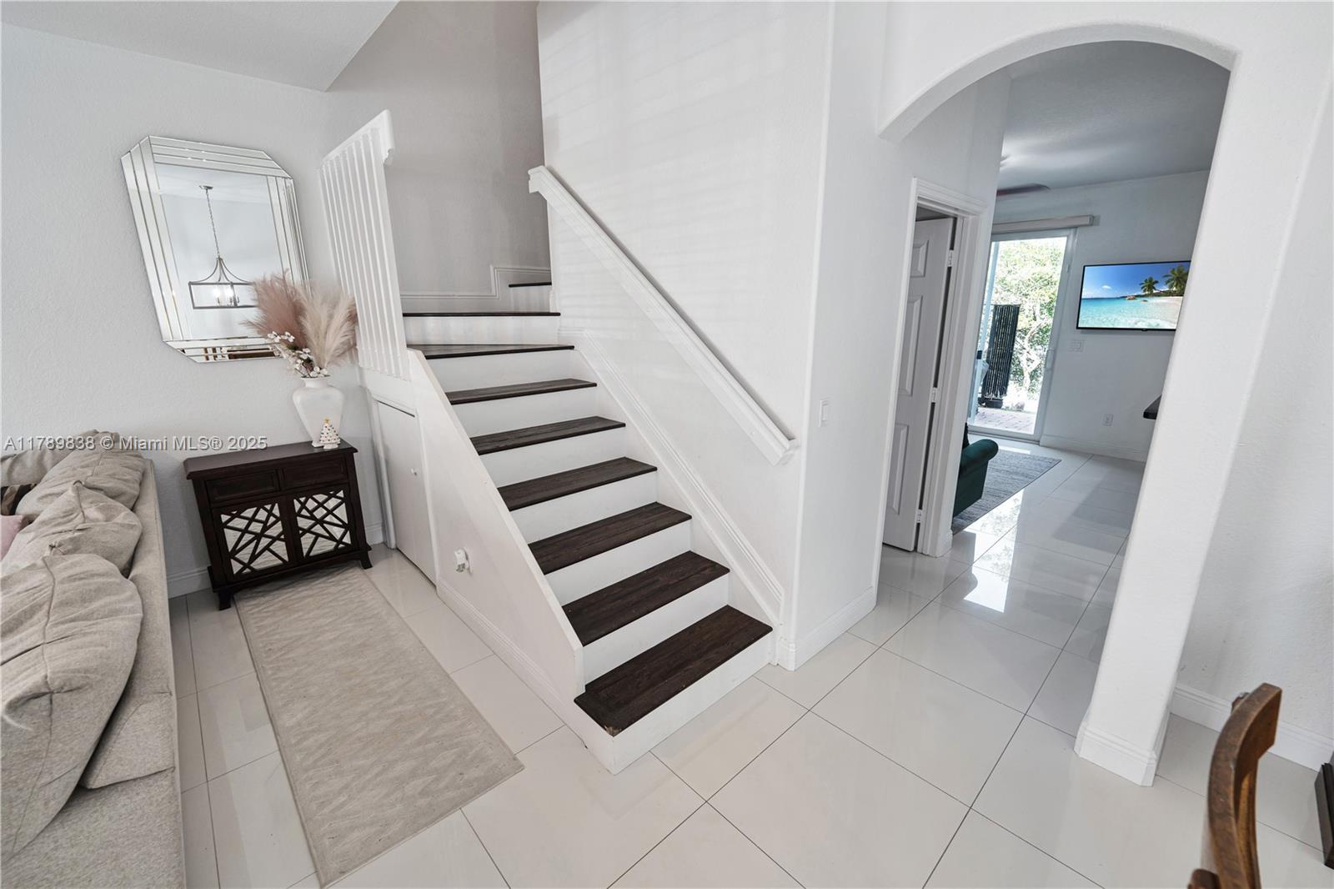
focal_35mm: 14
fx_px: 519
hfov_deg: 104.3
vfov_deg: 81.2
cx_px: 667
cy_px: 444
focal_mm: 14
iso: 125
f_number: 6.3
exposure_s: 1/20
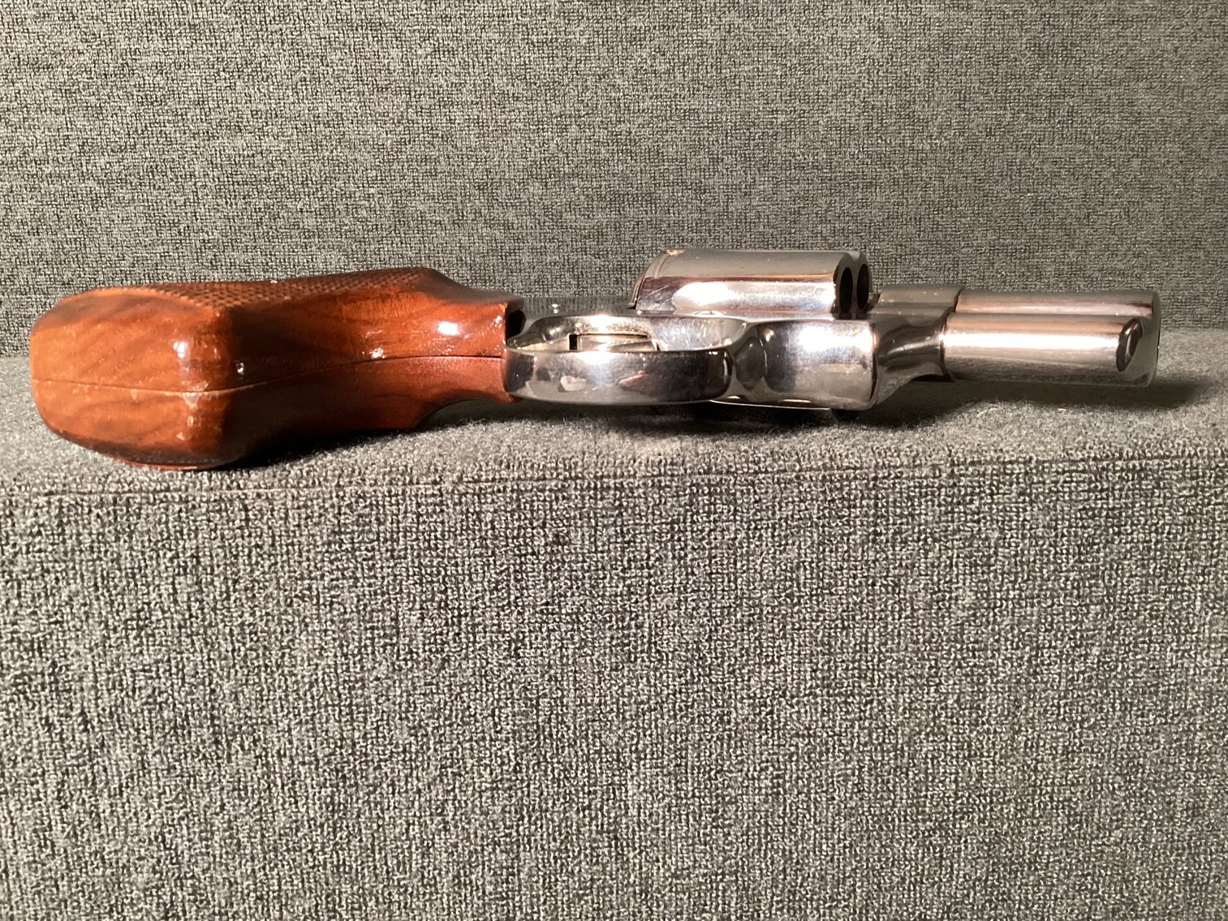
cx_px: 614
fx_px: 1100
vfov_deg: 45.4
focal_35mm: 31
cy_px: 460
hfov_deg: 58.3
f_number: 2.4
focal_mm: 3.3
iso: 320
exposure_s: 1/40
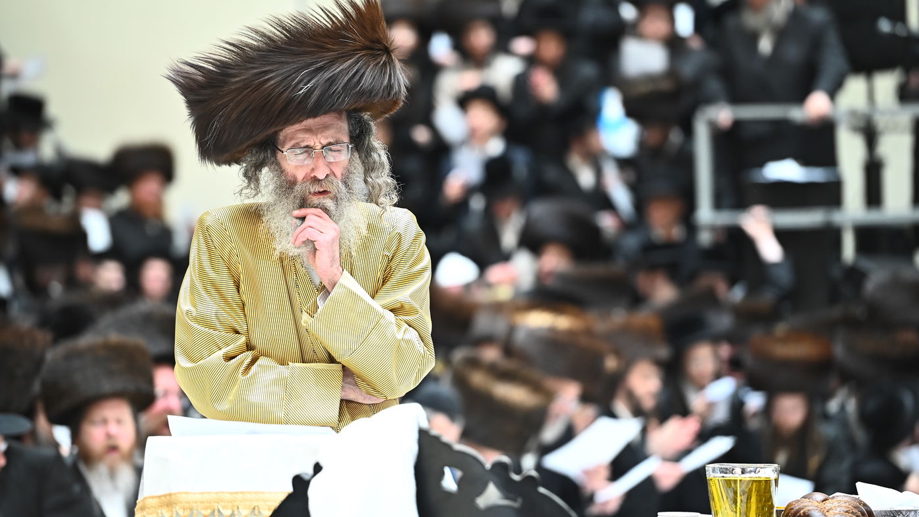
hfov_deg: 10.8
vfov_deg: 6.1
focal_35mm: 200
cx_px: 461
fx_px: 4873
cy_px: 275
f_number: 4
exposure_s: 1/250
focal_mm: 190
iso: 2000
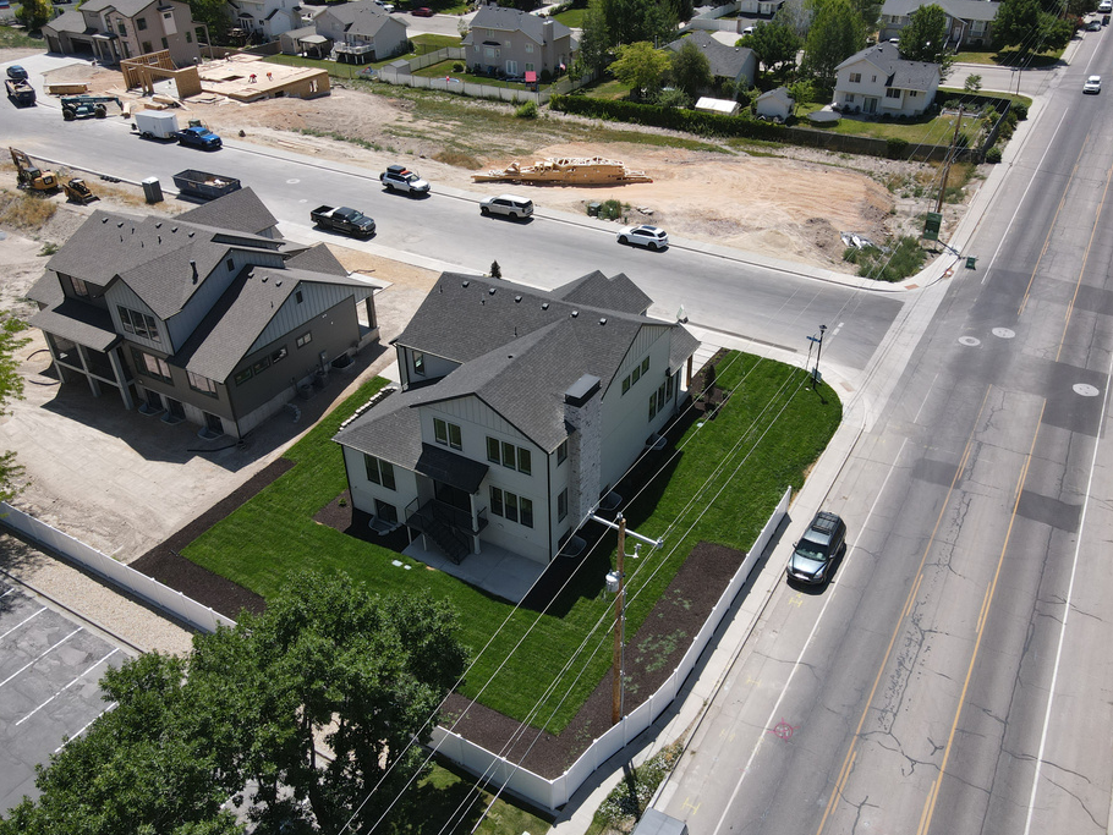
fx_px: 868
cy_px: 423
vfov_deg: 51.4
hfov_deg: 65.3
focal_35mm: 27
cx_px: 572
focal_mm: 4.5
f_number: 2.8
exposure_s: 1/640
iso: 100
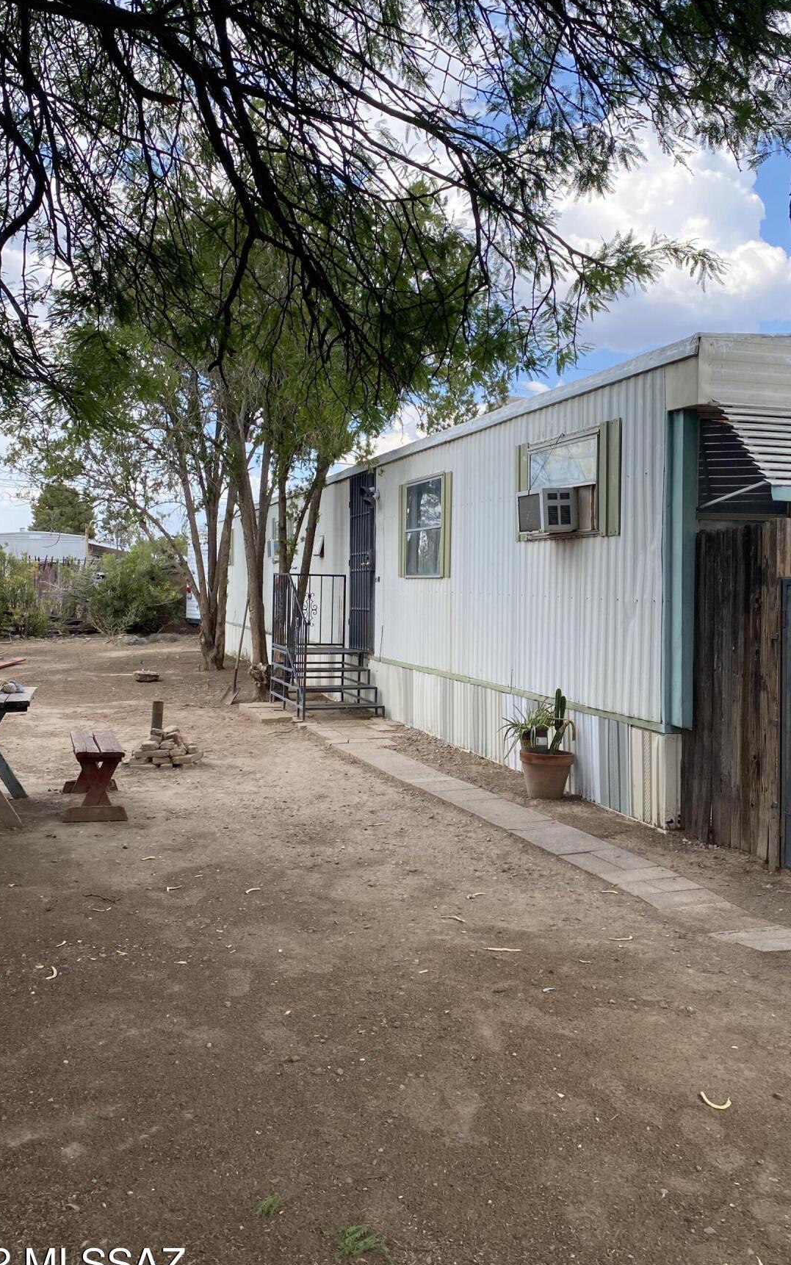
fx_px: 1103
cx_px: 437
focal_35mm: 32
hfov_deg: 39.4
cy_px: 597
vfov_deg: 59.6
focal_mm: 4.25
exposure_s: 1/884
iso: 32
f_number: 1.8
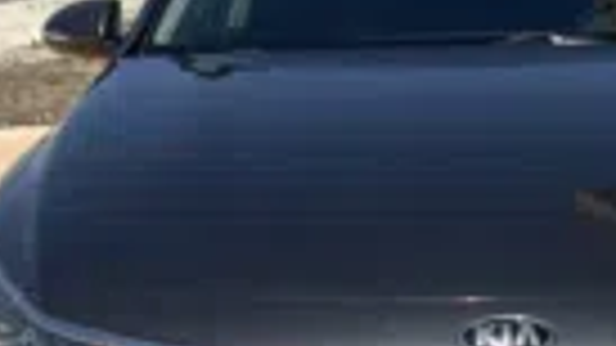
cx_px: 441
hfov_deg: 25.4
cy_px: 404
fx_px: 1355
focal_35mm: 83
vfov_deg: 14.2
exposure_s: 1/6579
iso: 50
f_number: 1.5
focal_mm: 5.7
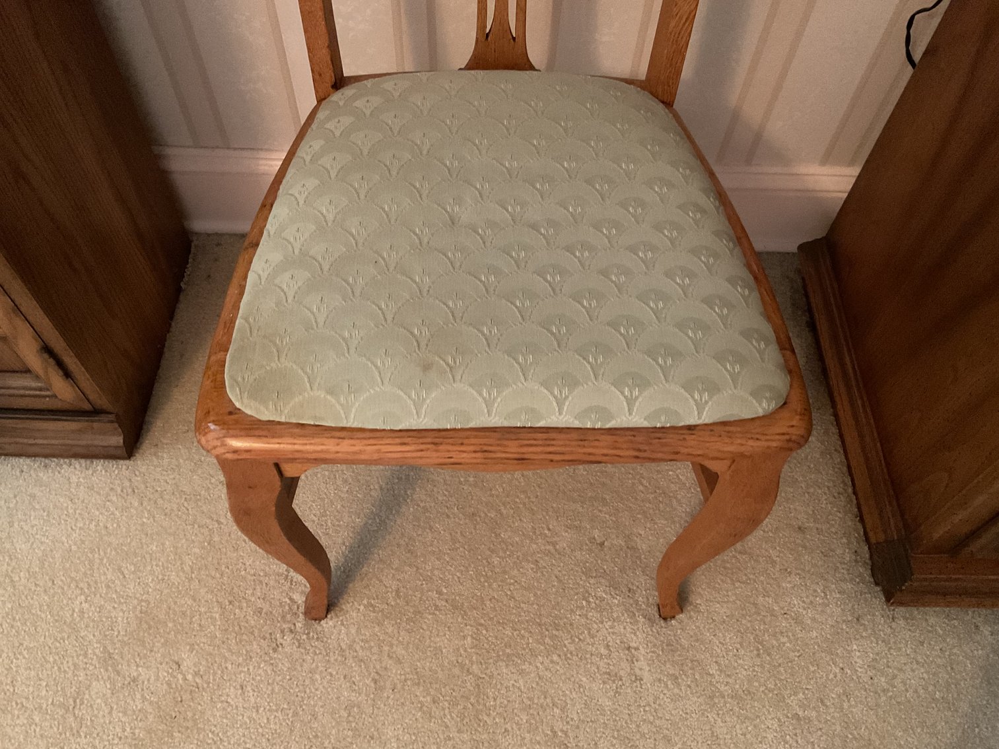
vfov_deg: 48.2
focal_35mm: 29
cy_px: 374
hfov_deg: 61.7
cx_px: 500
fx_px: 837
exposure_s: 1/24
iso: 500
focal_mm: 3
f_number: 1.8
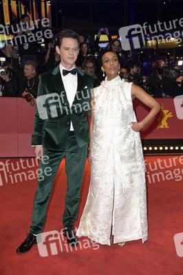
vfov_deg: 43.6
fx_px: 344
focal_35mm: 45
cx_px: 92
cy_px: 138
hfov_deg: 29.8
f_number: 5
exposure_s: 1/250
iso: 800
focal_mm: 45
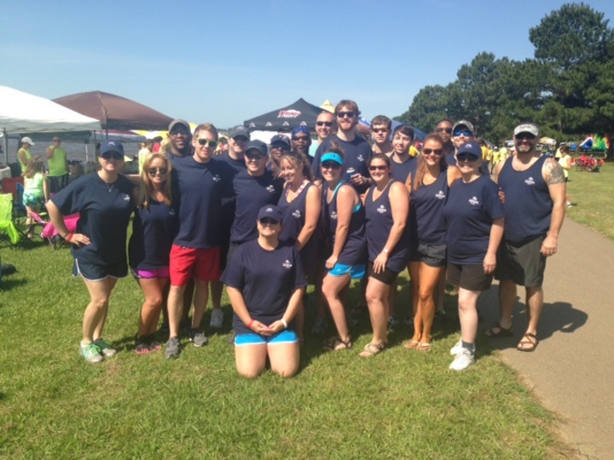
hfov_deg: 55.4
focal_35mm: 33
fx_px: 585
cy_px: 230
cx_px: 307
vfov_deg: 42.9
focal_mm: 4.12
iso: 50
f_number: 2.4
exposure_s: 1/1178
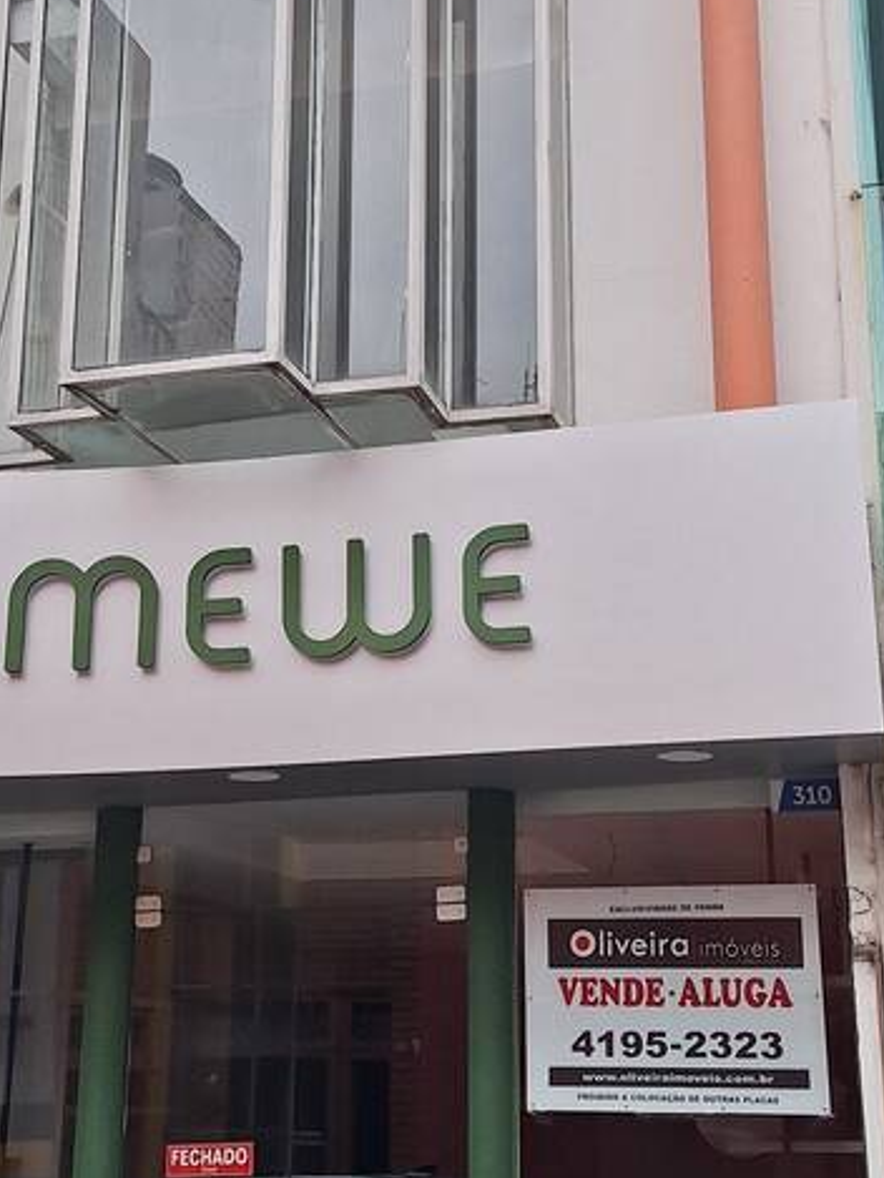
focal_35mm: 53
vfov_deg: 36.0
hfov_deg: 27.5
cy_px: 472
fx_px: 1804
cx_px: 445
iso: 40
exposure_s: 1/570
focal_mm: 5.54
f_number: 1.8
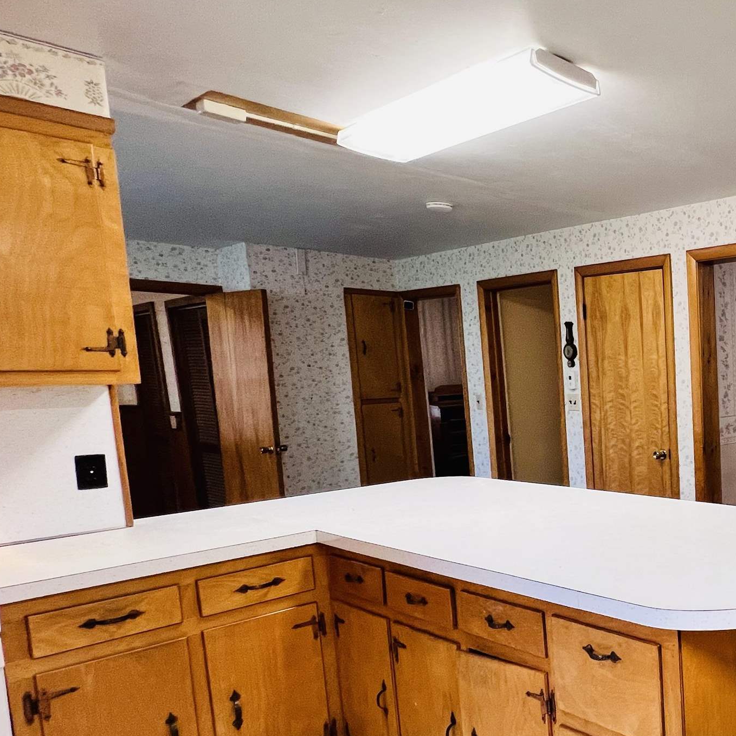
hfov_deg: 45.2
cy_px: 436
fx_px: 625
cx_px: 817
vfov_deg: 60.5
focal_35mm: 26
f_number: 1.8
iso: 200
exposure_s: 1/120
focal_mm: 1.57
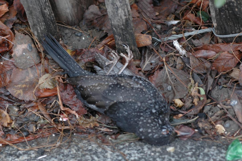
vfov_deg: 11.4
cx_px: 121
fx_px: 806
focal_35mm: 120
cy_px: 80
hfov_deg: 17.1
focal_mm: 80
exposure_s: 1/50
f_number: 3.5
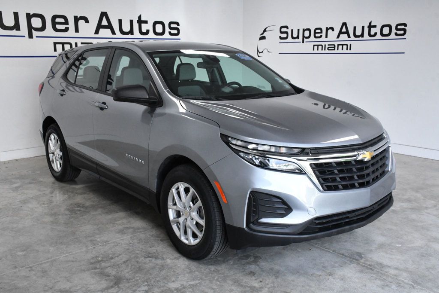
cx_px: 220
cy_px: 146
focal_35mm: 36
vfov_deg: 36.8
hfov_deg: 53.1
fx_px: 439
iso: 2500
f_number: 10
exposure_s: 1/400
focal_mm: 24
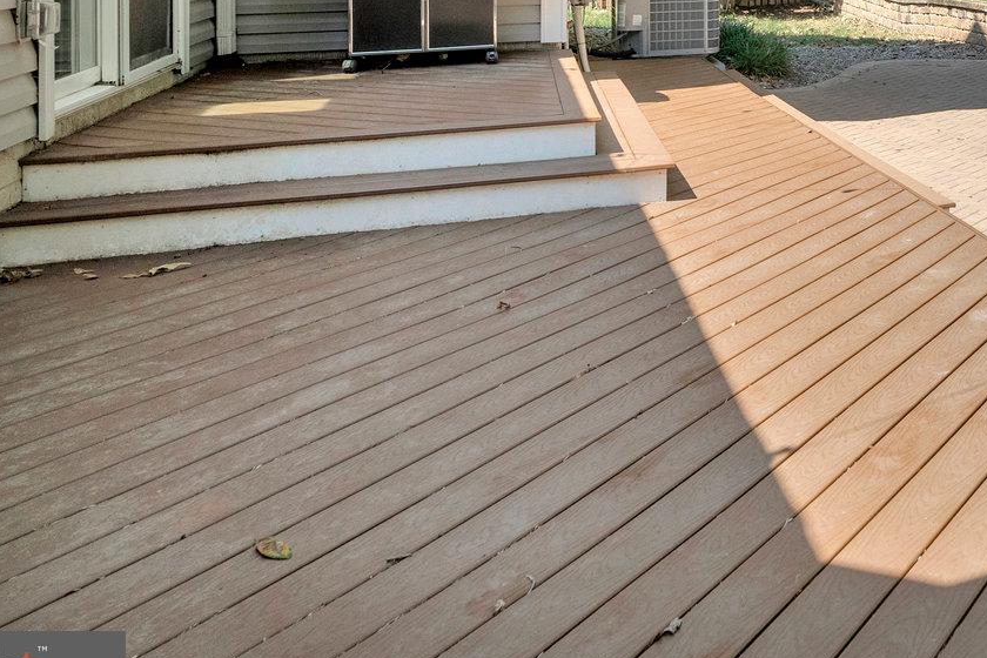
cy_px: -86
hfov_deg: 40.6
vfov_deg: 30.2
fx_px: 1069
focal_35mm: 39
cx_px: 1068
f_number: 7.1
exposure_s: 1/640
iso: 1250
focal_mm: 16
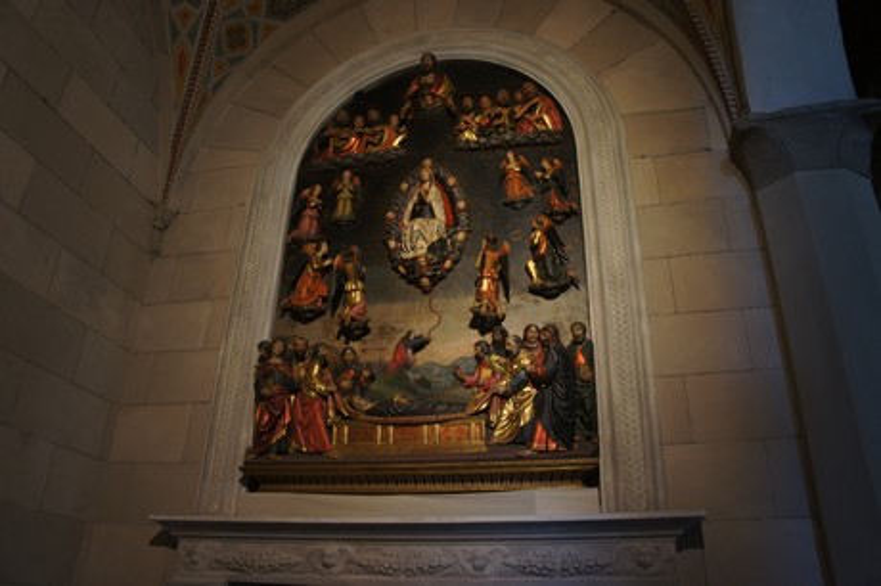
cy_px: 293
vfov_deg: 47.9
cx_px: 440
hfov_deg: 67.4
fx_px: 660
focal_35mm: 27
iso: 800
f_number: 3.5
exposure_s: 1/30
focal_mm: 18
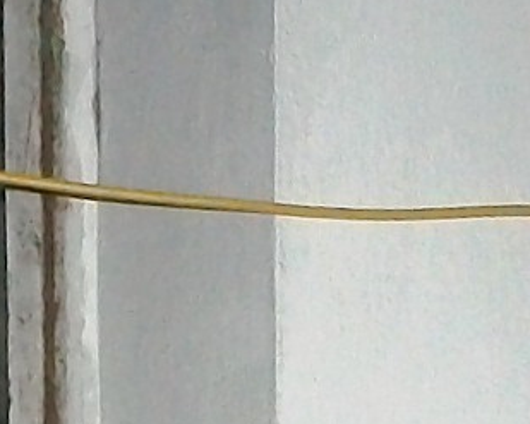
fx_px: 3748
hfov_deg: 8.0
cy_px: 1165
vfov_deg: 6.1
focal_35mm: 239
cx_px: -39
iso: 250
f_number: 4.5
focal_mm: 6.3
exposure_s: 1/30
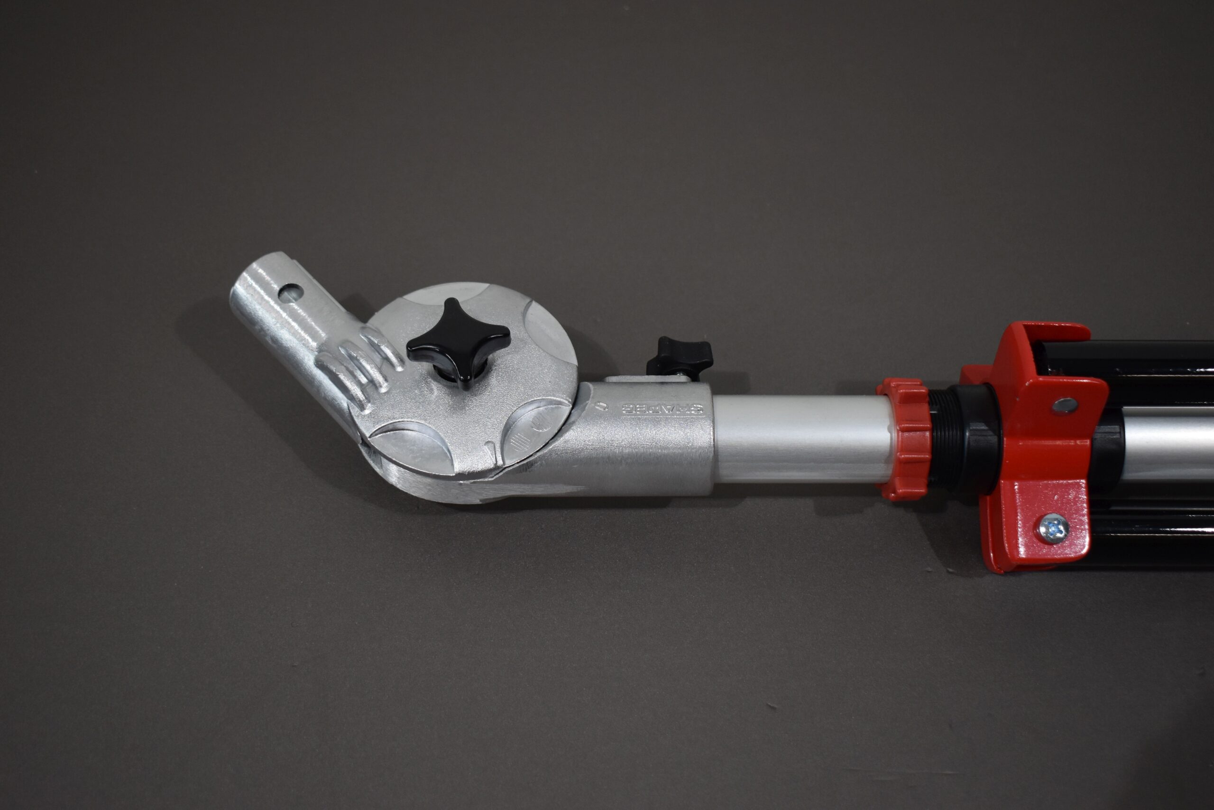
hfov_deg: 43.6
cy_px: 405
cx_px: 607
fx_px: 1517
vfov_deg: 29.9
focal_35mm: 45
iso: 640
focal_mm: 30
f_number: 4.2
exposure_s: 1/250
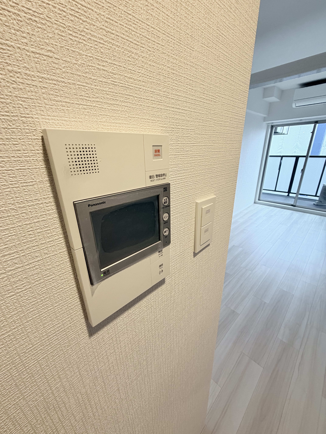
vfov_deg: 102.1
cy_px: 217
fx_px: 176
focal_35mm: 14
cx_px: 163
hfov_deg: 85.7
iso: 200
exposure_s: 1/120
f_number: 2.2
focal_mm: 2.22
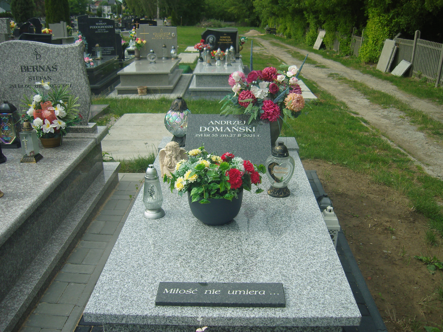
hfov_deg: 54.0
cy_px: 166
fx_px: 435
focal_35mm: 34
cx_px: 222
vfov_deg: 41.8
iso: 100
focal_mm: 7.3
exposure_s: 1/200
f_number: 7
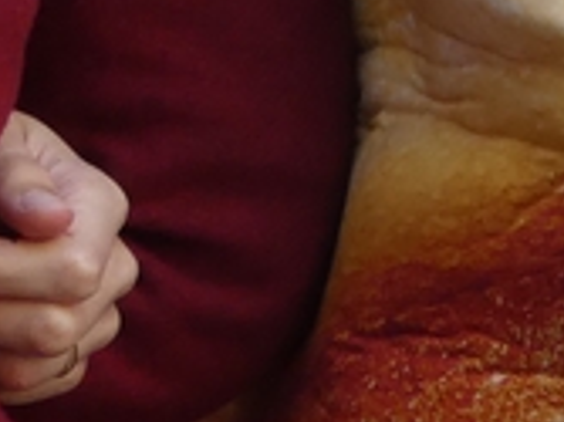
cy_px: -614
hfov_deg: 5.9
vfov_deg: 4.4
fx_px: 5389
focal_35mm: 331
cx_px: -550
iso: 160
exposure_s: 1/80
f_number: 3.8
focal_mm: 8.2
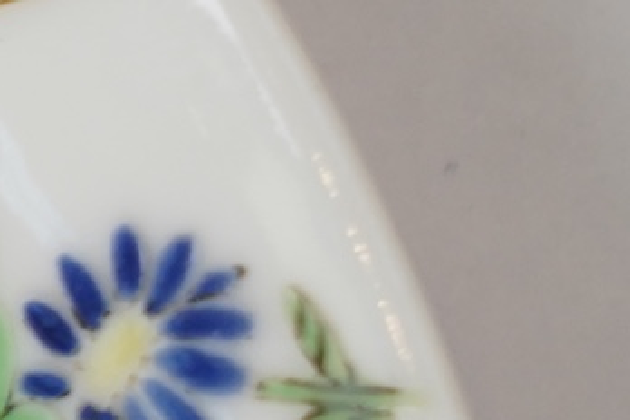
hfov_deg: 2.5
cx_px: -1348
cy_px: -24
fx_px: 14489
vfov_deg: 1.7
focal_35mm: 828
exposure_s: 1/125
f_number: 9
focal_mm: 105
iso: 500
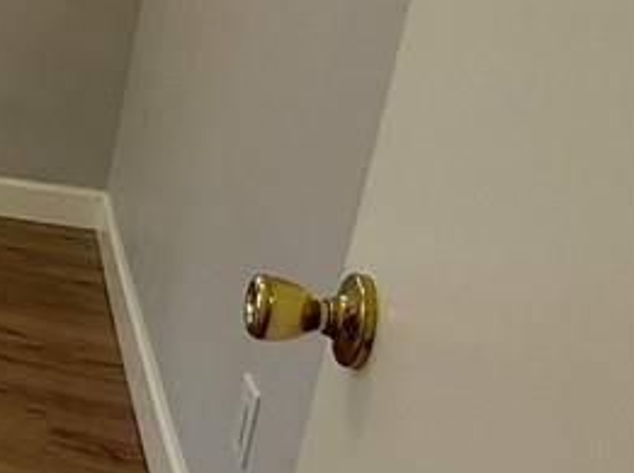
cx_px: -595
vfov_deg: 26.1
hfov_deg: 20.1
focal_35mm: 55
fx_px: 1006
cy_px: 109
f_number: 2.2
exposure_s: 1/138
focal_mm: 2.22
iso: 64
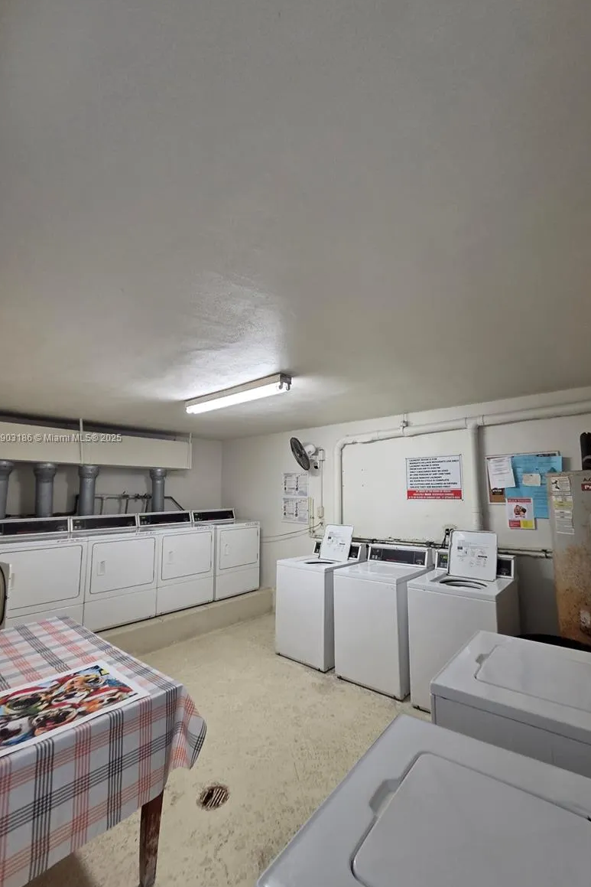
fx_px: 345
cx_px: 326
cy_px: 439
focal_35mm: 14
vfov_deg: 104.2
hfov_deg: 81.0
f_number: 2.2
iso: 250
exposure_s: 1/60
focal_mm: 2.2
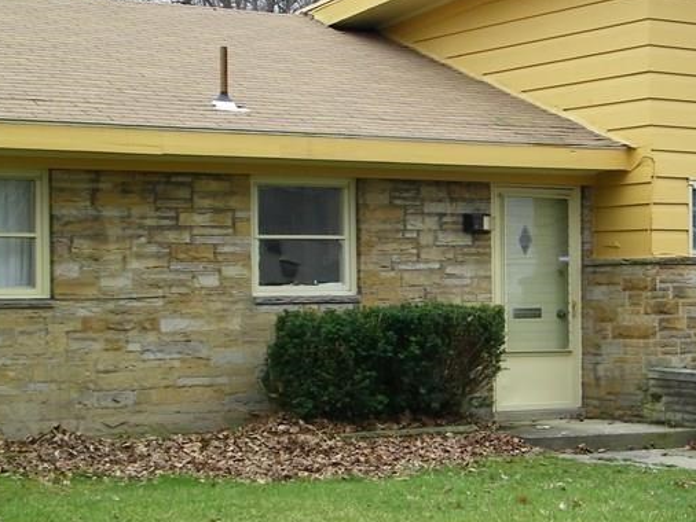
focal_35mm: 87
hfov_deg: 22.4
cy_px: 247
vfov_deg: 17.0
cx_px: 466
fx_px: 1750
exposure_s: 1/200
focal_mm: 7.7
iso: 80
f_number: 3.9
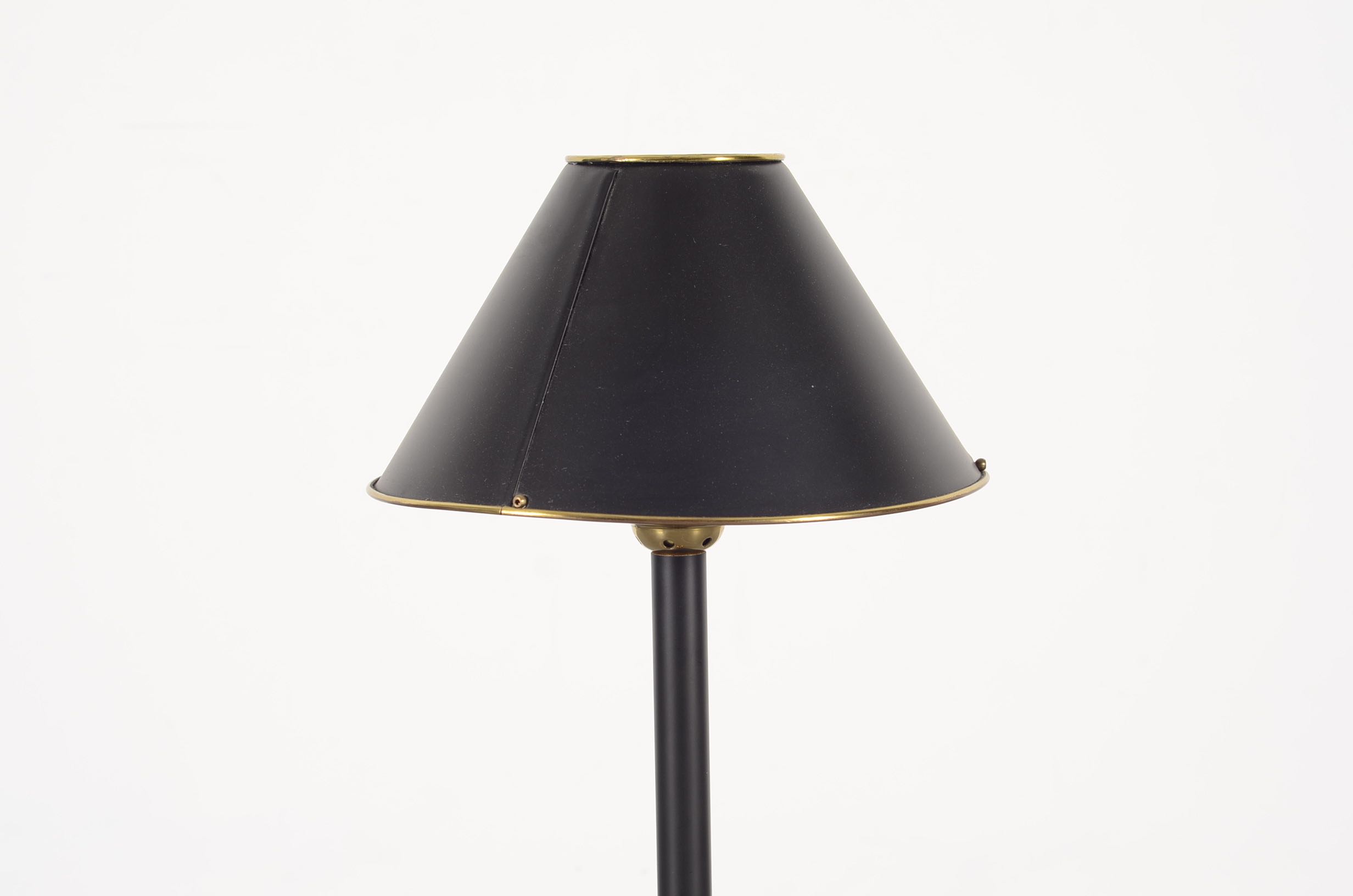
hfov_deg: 27.0
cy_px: 448
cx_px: 676
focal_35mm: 75
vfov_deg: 18.1
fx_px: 2813
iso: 100
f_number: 5.6
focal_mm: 50
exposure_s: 1/125
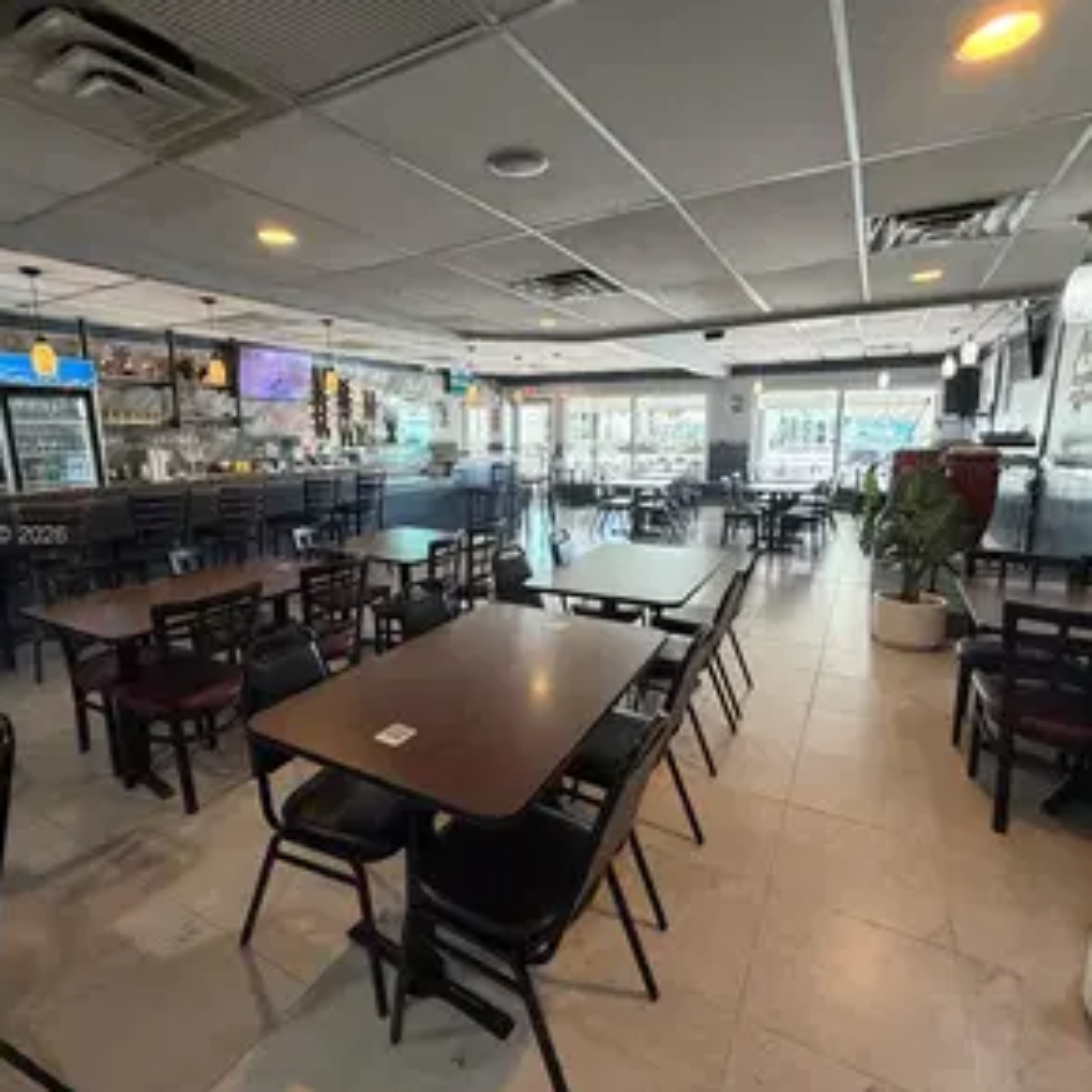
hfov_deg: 83.9
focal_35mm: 17
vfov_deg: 84.0
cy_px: 537
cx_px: 525
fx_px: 607
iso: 320
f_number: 2.2
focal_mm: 2.22
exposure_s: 1/60
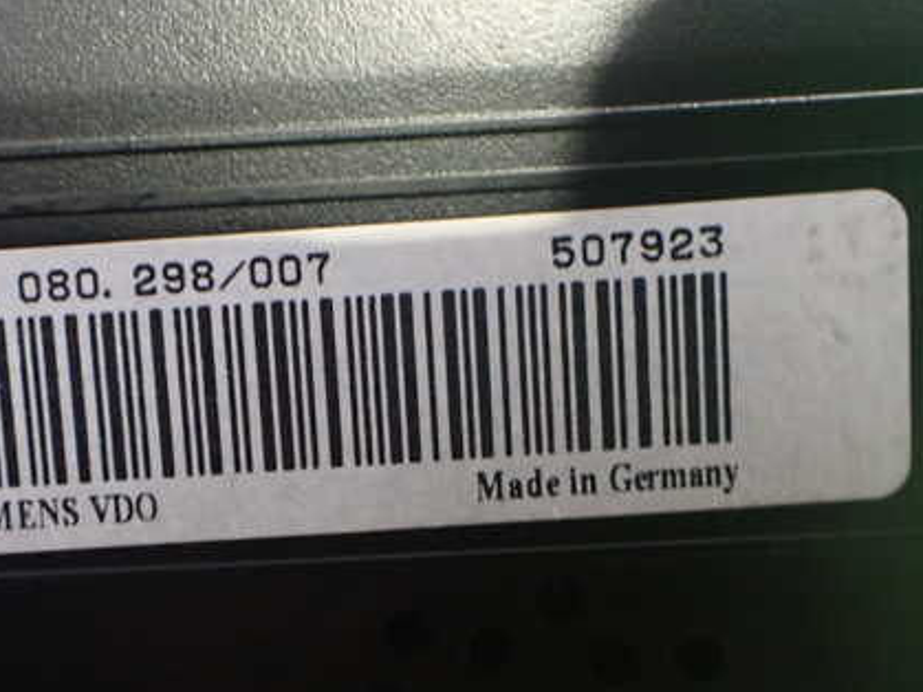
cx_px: 333
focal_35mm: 43
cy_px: 348
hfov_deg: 43.4
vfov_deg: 33.6
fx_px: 1146
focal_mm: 5.4
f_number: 2.3
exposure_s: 1/30
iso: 1000
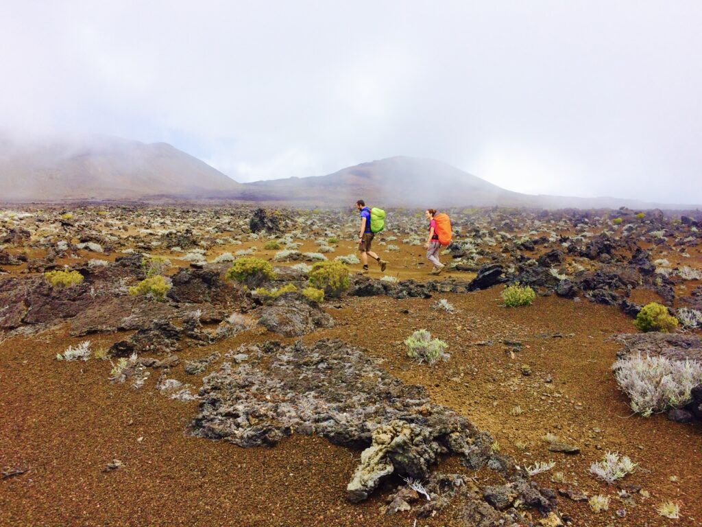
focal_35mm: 29
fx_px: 588
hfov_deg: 61.7
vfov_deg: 48.2
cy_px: 264
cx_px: 351
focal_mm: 4.15
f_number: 2.2
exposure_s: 1/2283
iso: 32
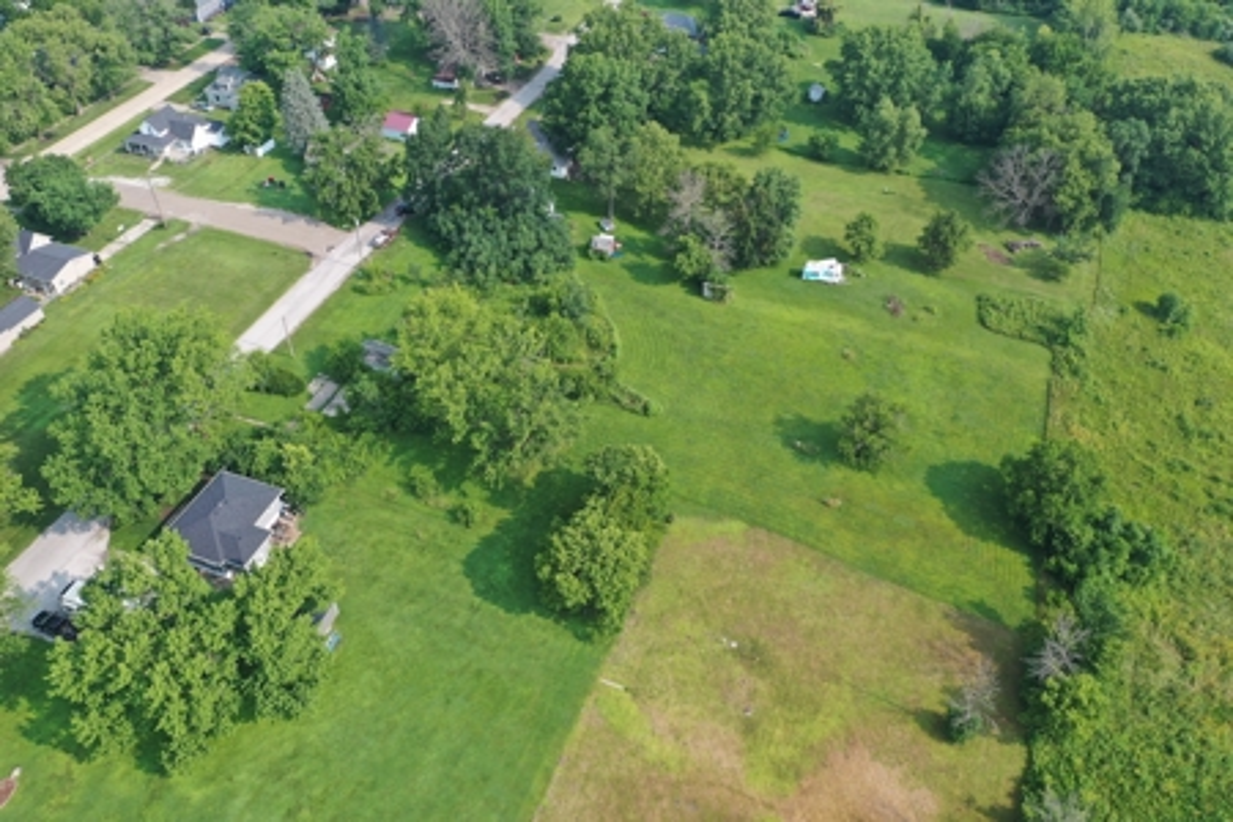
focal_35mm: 28
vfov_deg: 46.4
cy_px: 411
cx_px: 616
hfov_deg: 65.5
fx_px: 959
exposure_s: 1/240
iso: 100
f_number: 5
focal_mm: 10.26
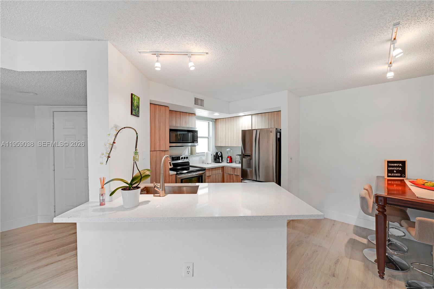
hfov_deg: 104.3
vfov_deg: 81.2
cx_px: 217
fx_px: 169
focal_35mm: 14
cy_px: 144
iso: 200
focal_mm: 14
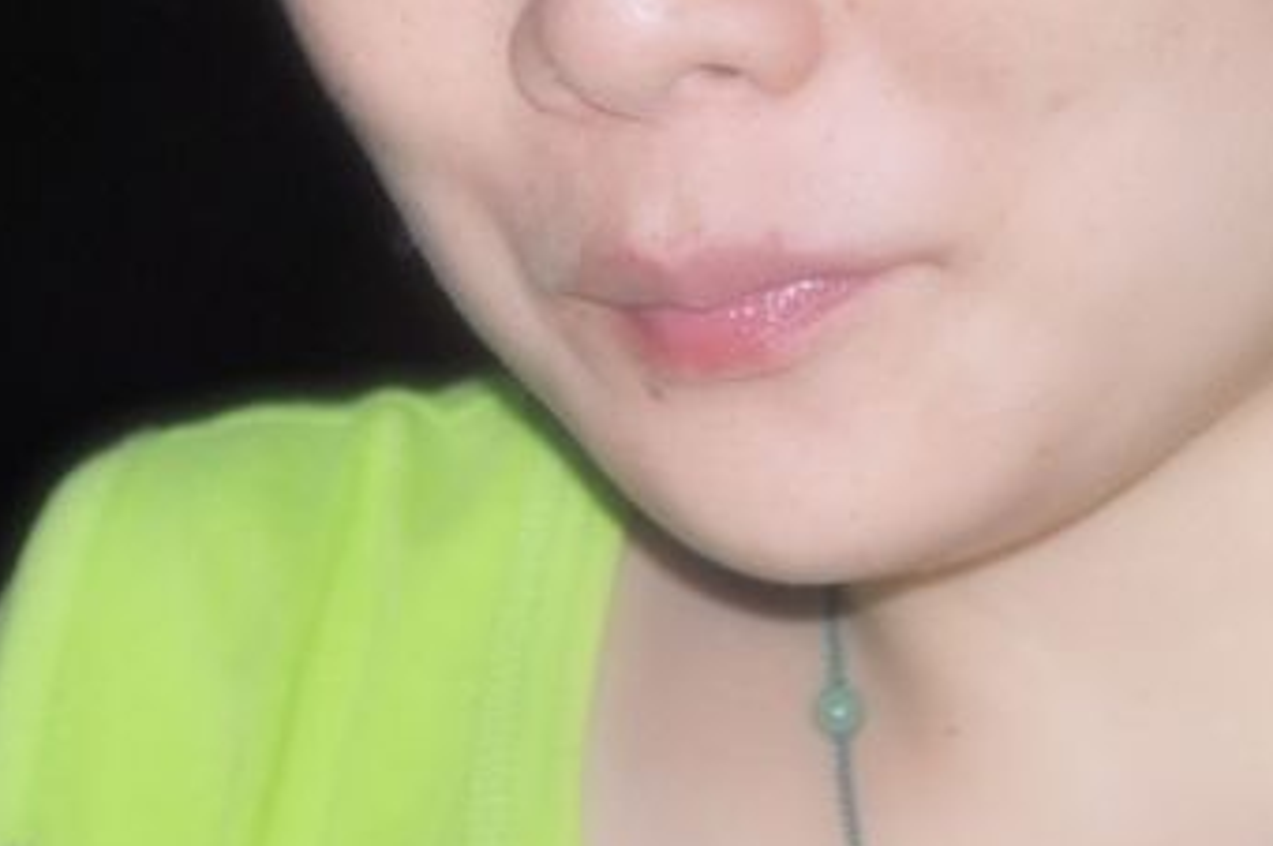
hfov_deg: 4.3
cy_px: -112
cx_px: 700
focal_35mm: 475
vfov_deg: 2.9
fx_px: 16763
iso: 640
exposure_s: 1/60
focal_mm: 105
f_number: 5.6
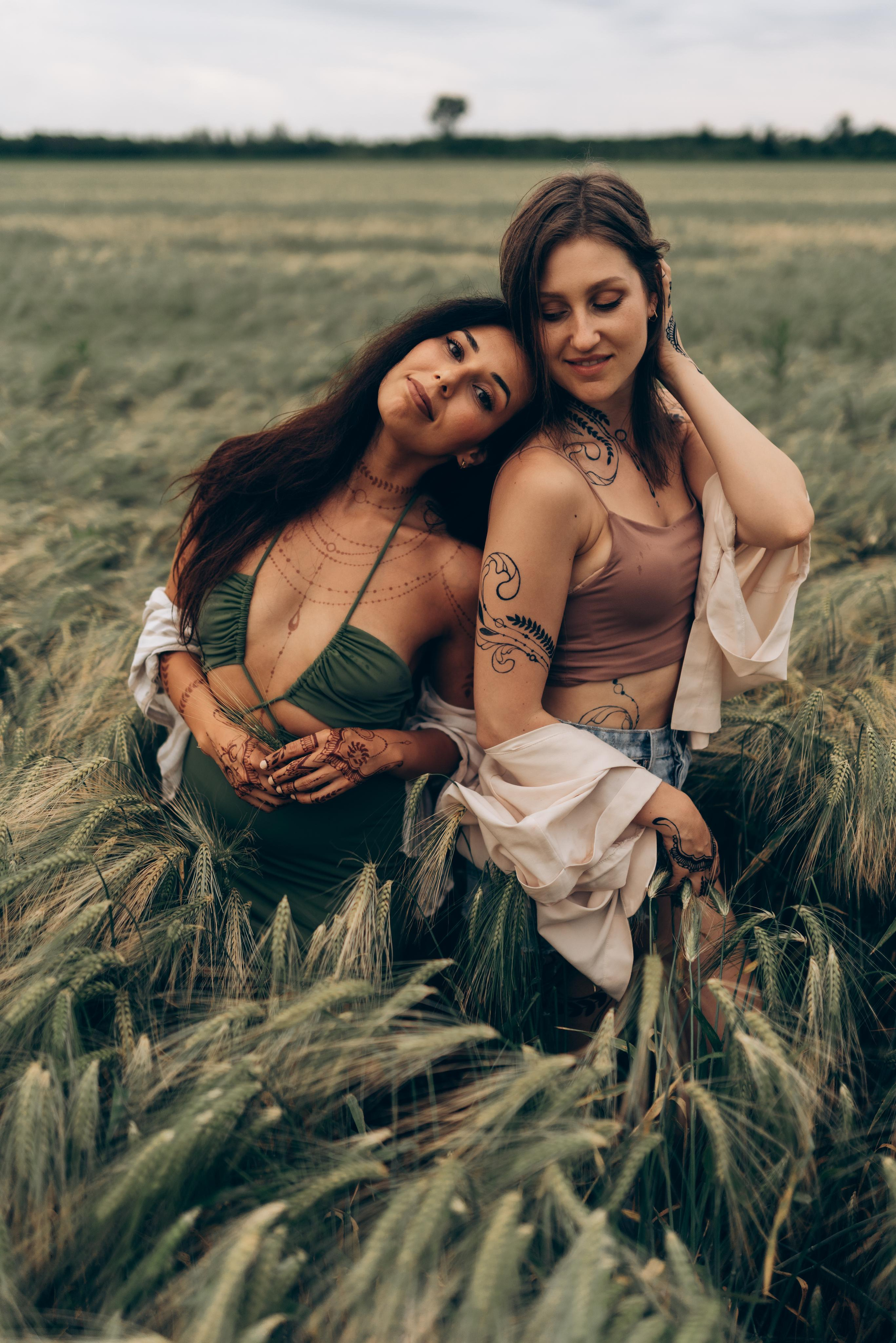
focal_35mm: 35
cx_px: 448
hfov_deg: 37.9
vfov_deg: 54.4
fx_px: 1306
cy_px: 672
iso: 320
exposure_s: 1/500
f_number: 1.4
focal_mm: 35
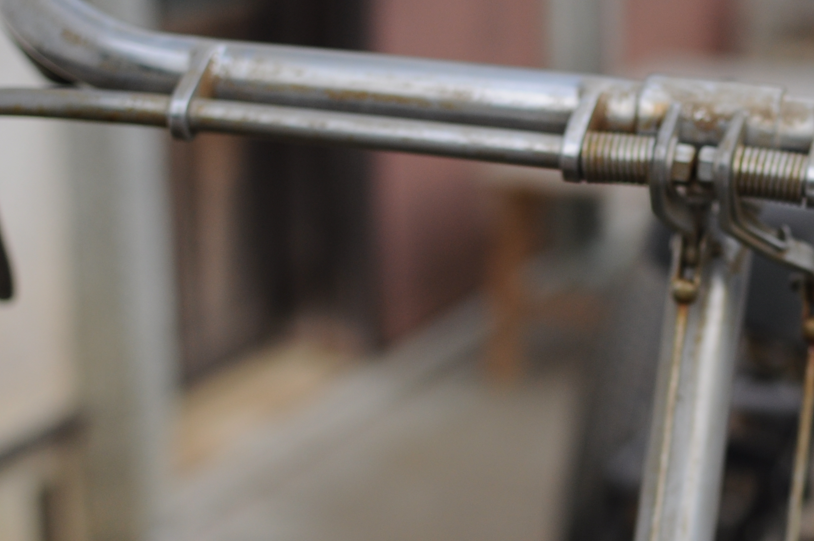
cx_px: 817
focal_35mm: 116
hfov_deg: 17.2
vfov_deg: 11.7
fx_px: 2622
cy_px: 499
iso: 200
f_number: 2.8
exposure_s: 1/250
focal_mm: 35
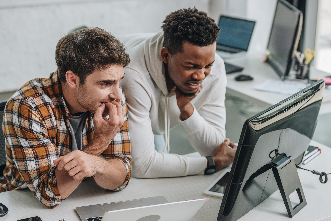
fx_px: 754
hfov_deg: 24.8
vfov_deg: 16.7
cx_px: 166
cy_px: 110
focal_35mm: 82
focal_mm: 82
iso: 160
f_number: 3.5
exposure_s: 1/200
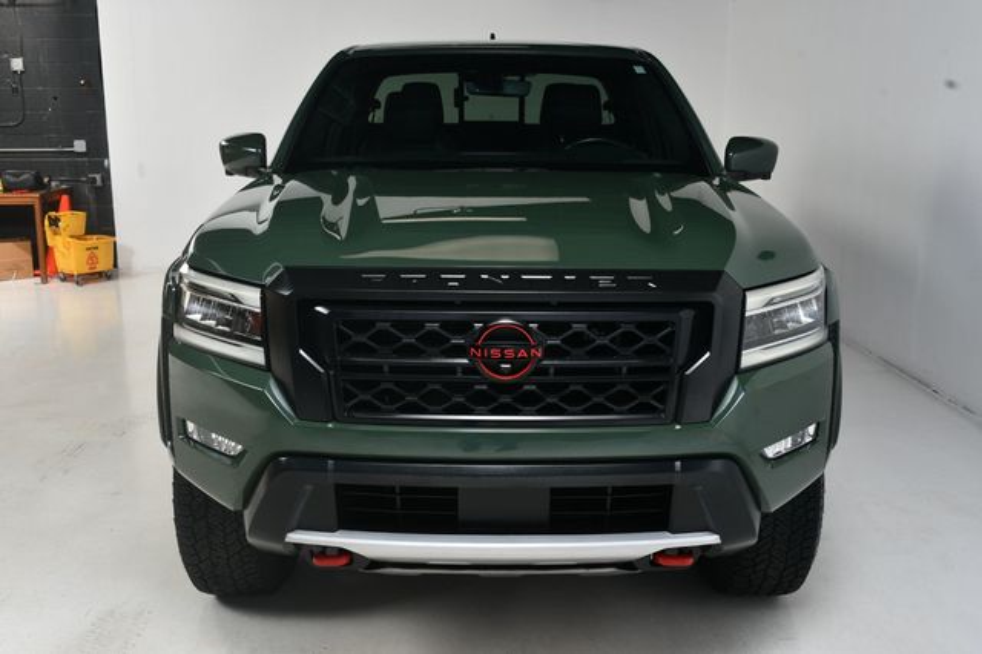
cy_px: 327
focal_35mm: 36
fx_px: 981
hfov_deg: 53.2
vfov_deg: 36.8
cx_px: 491
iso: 100
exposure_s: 1/160
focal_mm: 24
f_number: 13
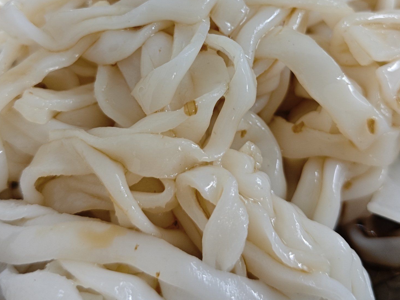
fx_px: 520
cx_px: 211
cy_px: 63
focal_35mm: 45
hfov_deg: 42.1
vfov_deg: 31.4
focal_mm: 5.84
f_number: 1.6
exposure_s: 1/90.1
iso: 400
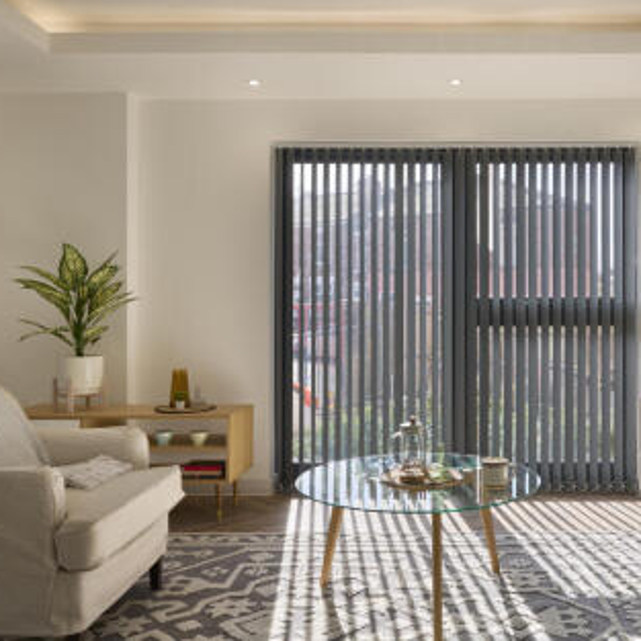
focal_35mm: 31
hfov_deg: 50.9
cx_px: 459
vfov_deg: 52.5
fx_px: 649
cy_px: 323
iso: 50
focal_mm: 24
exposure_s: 1/8
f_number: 10
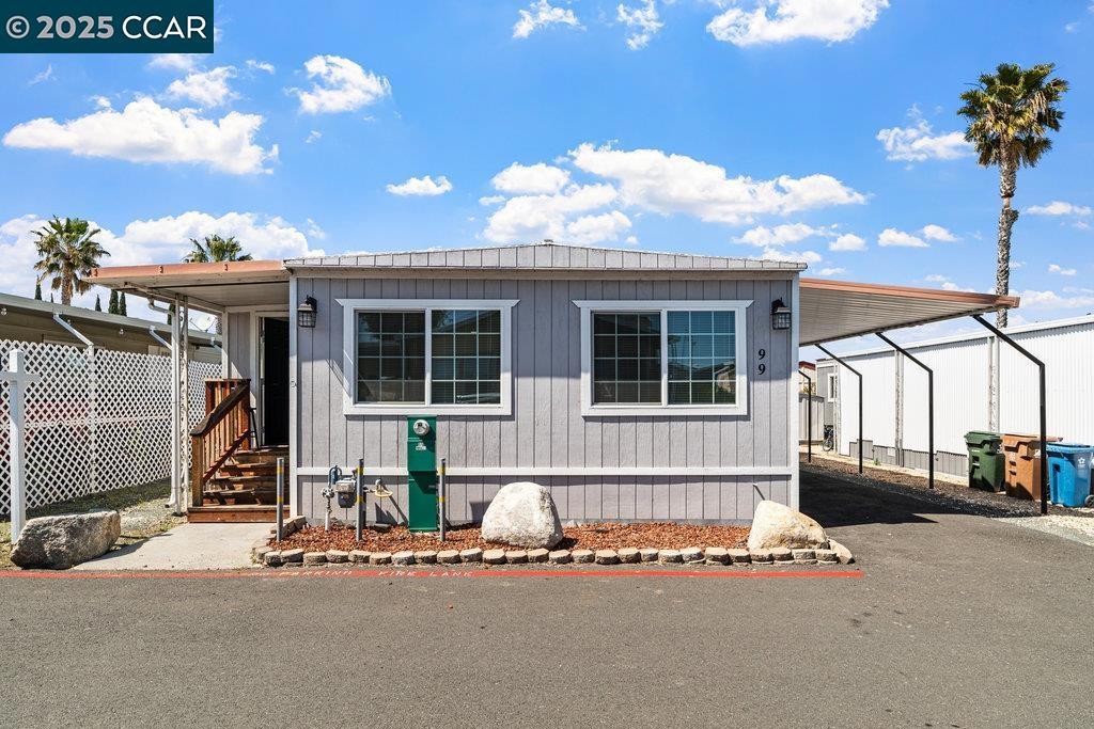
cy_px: 364
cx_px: 547
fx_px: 608
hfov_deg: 84.0
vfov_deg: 61.9
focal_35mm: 20
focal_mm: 20
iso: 100
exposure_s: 1/50
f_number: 8
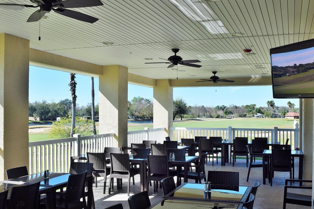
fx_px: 358
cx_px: 172
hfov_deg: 47.4
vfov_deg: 32.6
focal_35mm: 41
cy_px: 114
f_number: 9
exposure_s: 1/320
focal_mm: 24
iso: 200
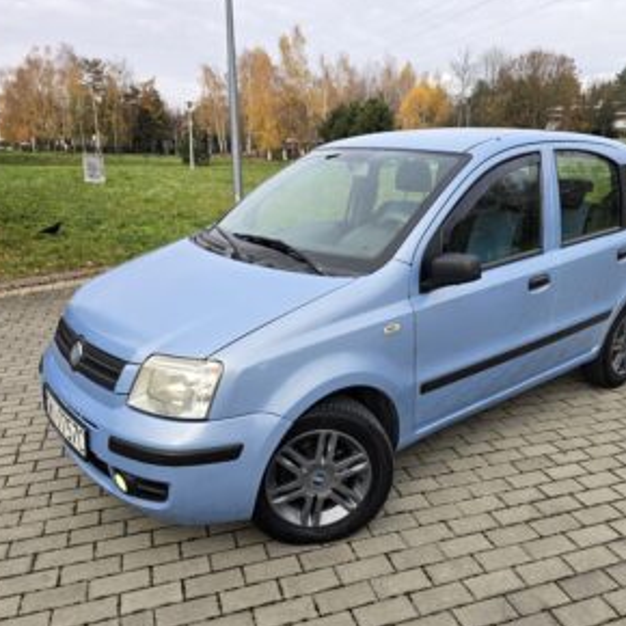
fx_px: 573
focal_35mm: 28
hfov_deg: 57.3
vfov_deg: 57.3
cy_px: 309
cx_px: 332
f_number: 1.7
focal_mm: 6.3
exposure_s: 1/200
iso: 12
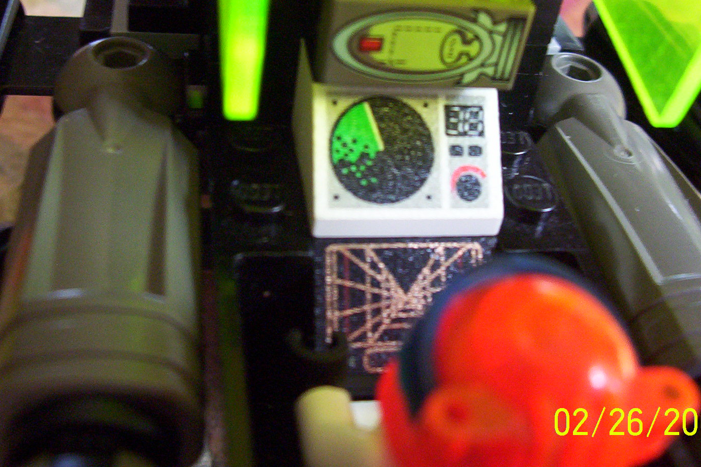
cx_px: 363
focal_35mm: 53
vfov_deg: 25.5
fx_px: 1032
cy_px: 187
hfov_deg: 37.5
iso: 200
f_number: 2.73
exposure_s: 1/38.5
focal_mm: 5.77
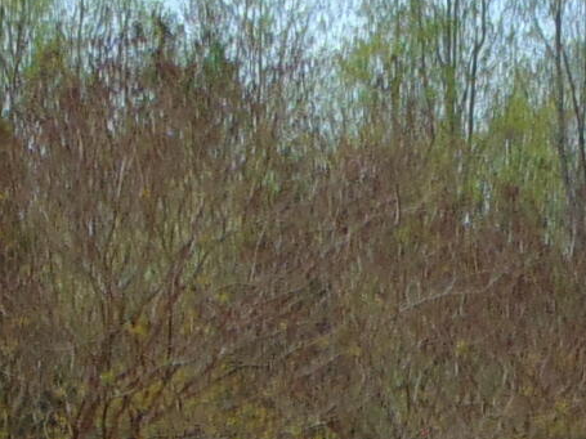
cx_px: 220
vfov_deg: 8.4
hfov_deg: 12.0
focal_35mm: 165
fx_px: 2792
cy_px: 980
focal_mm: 4.5
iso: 80
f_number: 7.7
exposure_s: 1/250
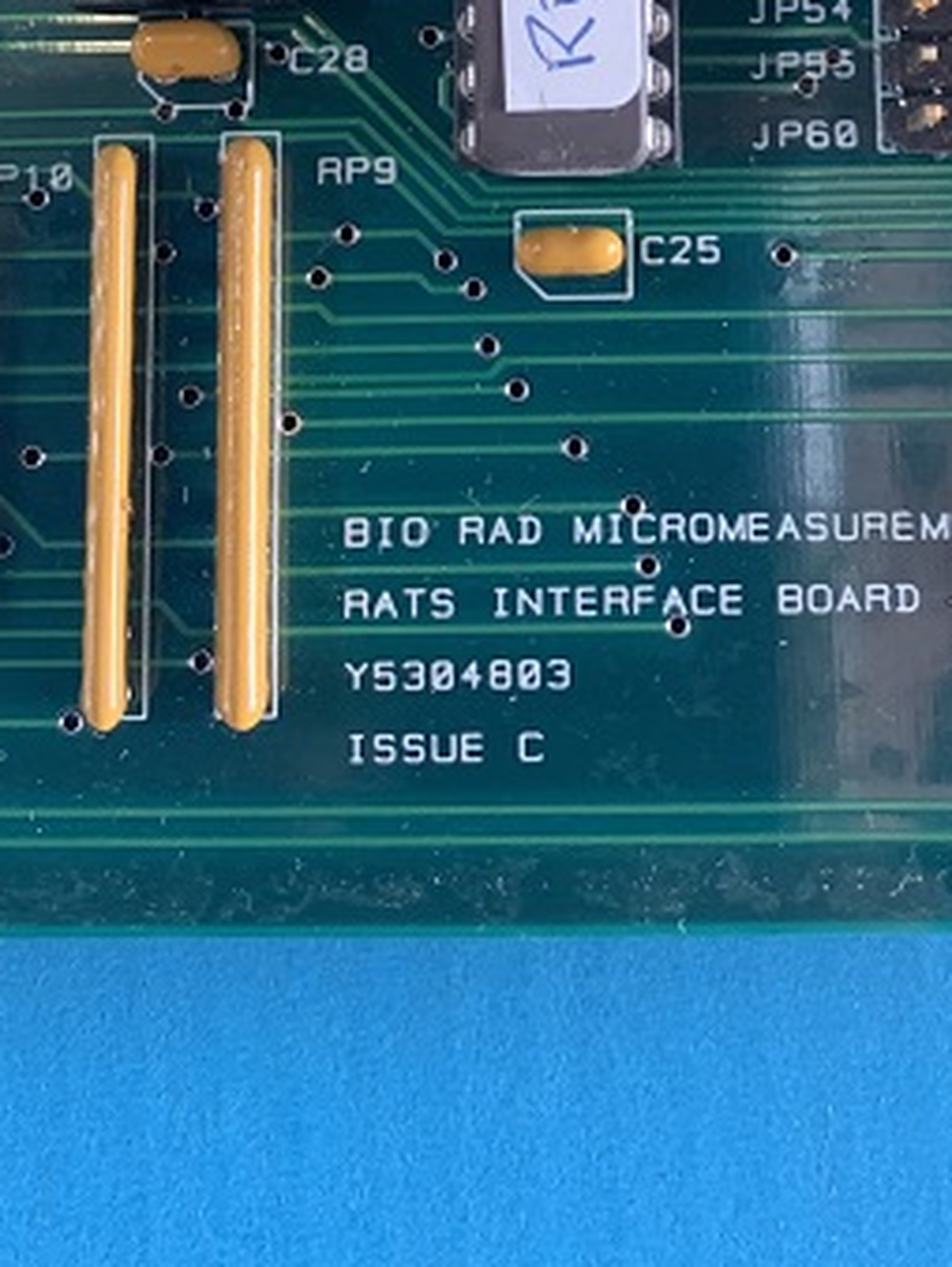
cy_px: -21
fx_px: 2271
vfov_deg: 29.0
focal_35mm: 62
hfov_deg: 23.6
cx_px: 602
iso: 320
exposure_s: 1/60
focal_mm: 4.25
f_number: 1.8
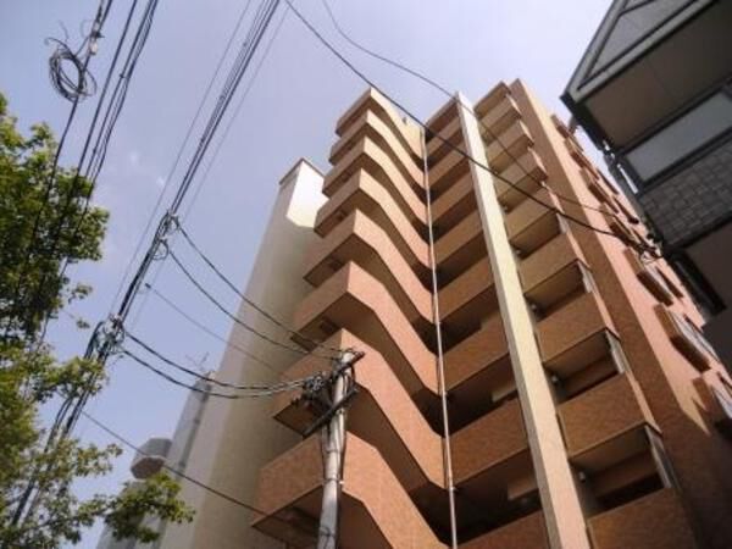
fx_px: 571
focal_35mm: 27
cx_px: 366
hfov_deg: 65.3
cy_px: 274
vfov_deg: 51.4
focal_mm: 4.9
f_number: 3.2
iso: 64
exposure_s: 1/800
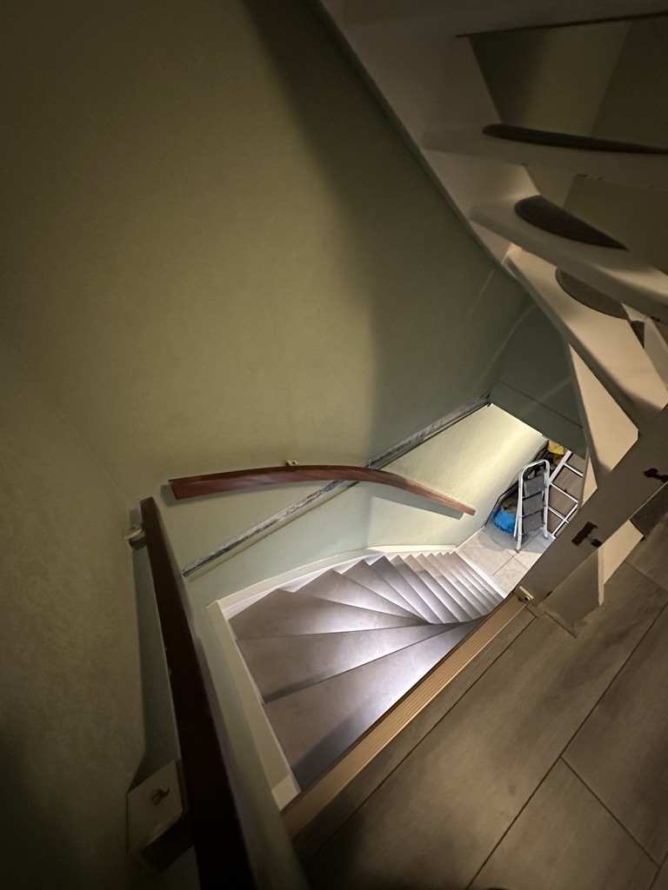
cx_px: 334
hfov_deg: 85.7
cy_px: 445
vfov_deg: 102.1
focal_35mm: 14
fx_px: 360
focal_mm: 2.22
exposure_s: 1/39
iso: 1600
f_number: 2.2
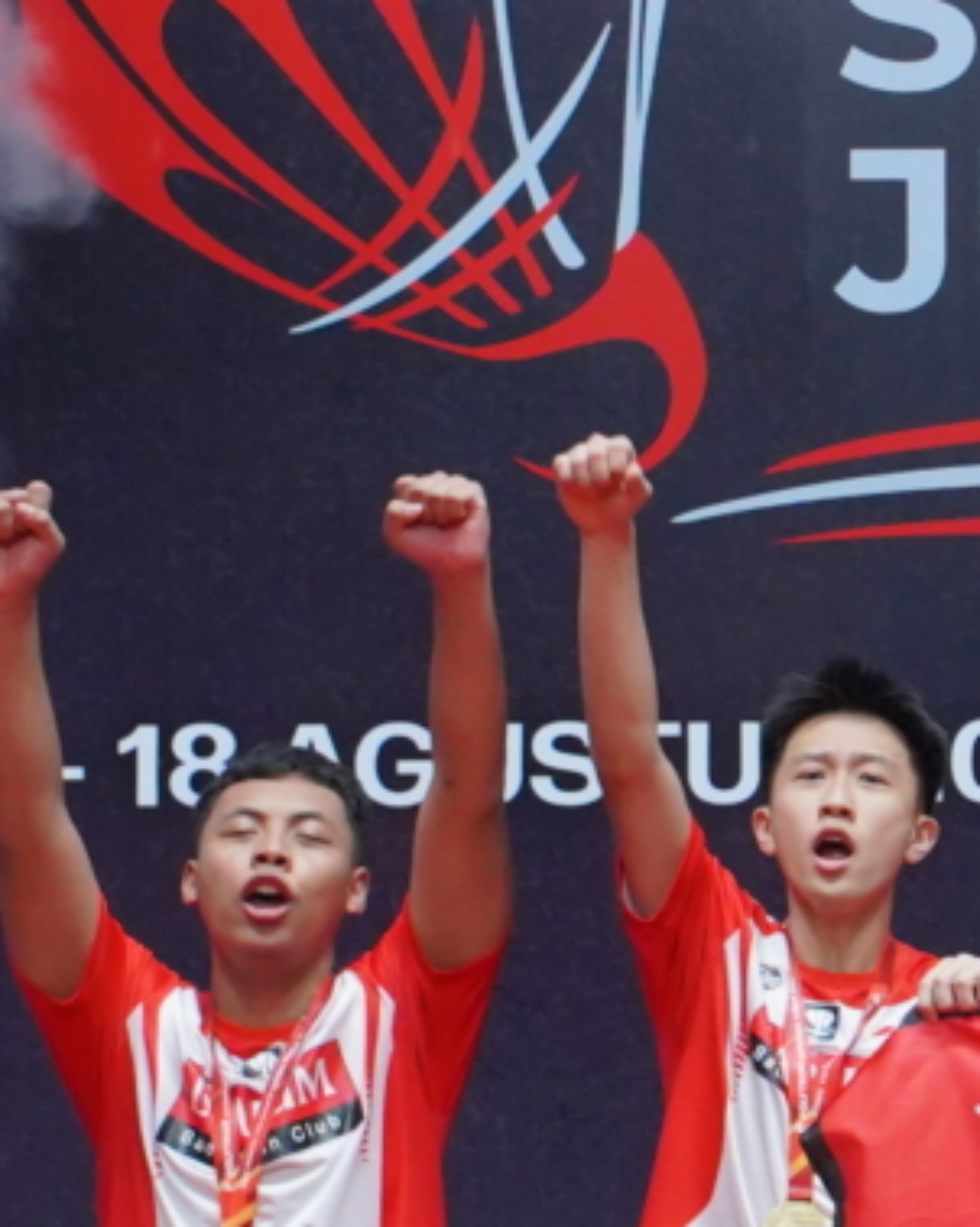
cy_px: 294
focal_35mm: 267
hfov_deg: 5.7
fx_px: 9688
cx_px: 1499
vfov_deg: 7.2
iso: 2000
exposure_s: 1/200
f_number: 4
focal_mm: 42
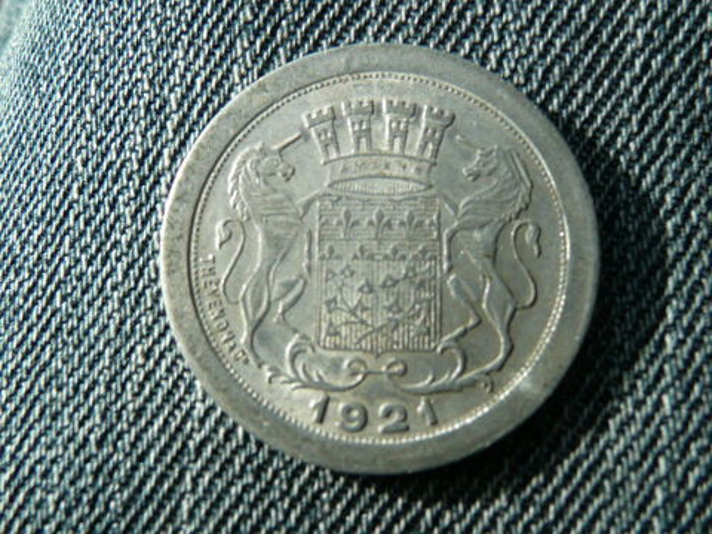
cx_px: 356
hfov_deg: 51.4
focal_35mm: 36
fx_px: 740
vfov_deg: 39.7
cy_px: 267
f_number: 3.4
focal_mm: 4.9
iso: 100
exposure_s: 1/250
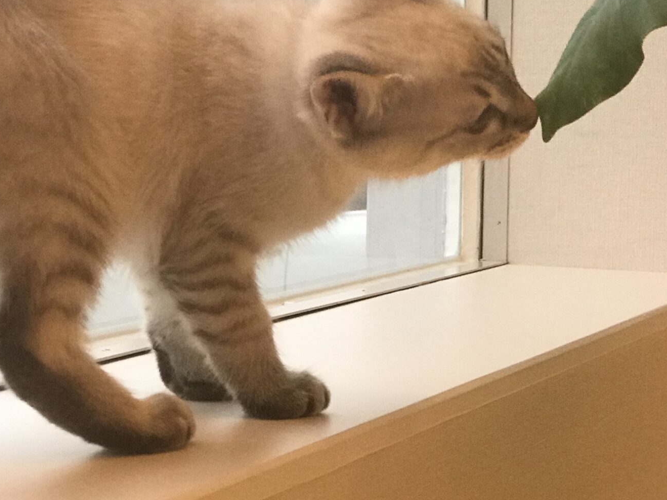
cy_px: 107
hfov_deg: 17.5
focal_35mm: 112
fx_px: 2158
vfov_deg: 13.2
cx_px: 451
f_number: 2.8
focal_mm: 6.6
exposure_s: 1/60
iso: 125
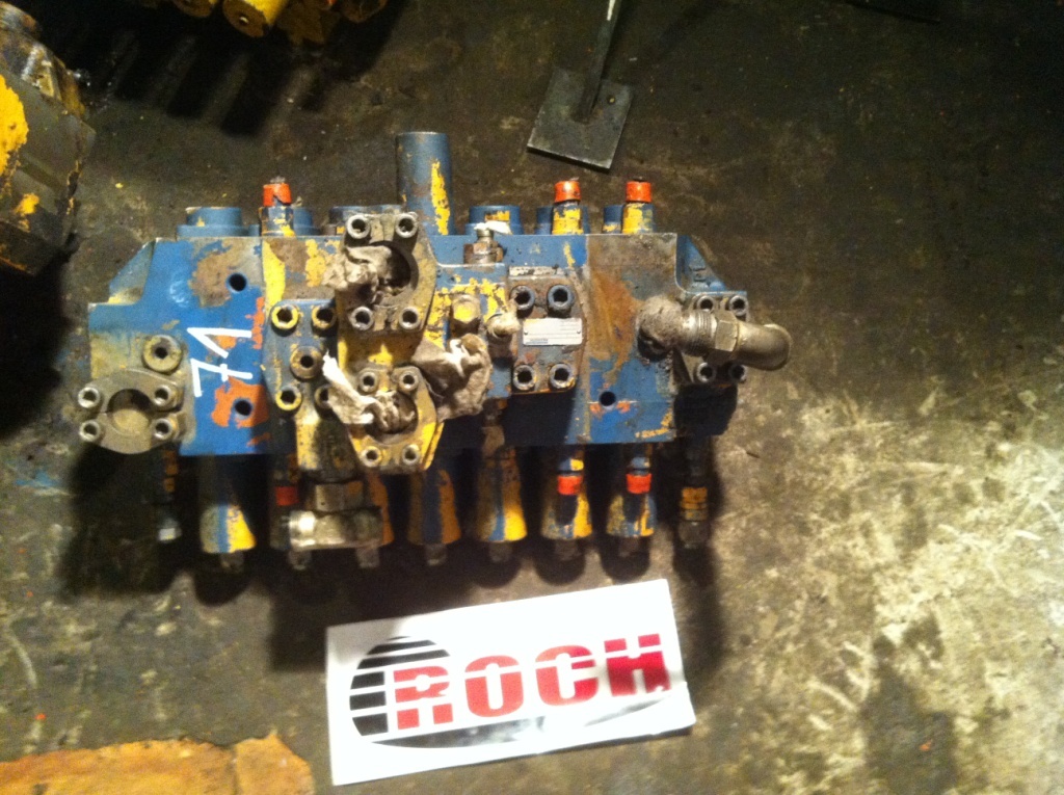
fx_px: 1074
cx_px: 532
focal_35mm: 35
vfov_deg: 40.6
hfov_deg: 52.7
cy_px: 398
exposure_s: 1/15
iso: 640
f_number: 2.8
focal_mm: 3.85
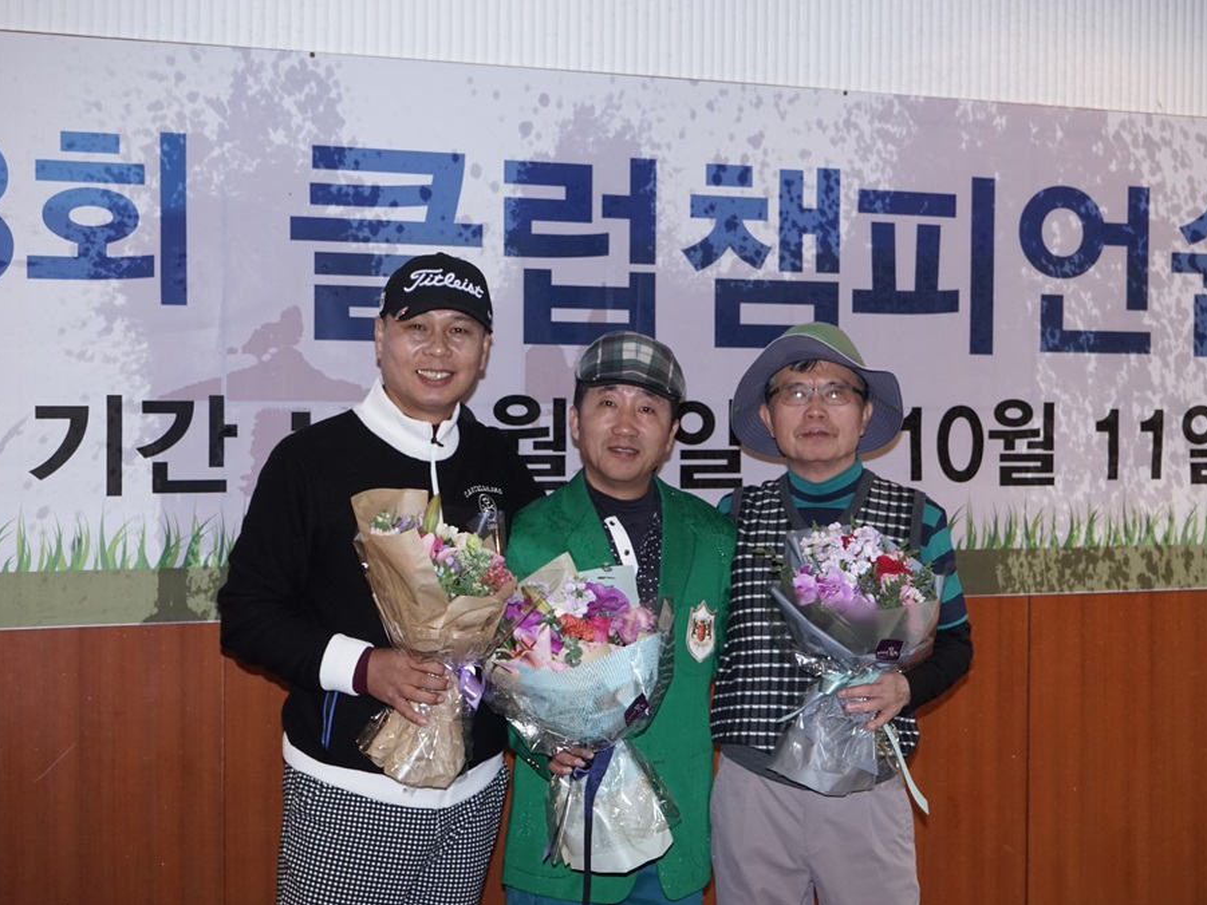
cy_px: 456
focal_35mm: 59
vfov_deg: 24.8
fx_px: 2058
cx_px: 658
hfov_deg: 32.7
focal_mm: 54
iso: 1600
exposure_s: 1/60
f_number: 8
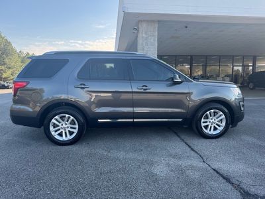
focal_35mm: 24
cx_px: 132
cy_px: 100
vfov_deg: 56.8
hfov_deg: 71.6
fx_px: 184
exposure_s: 1/539
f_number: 1.78
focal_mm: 6.76
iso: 80
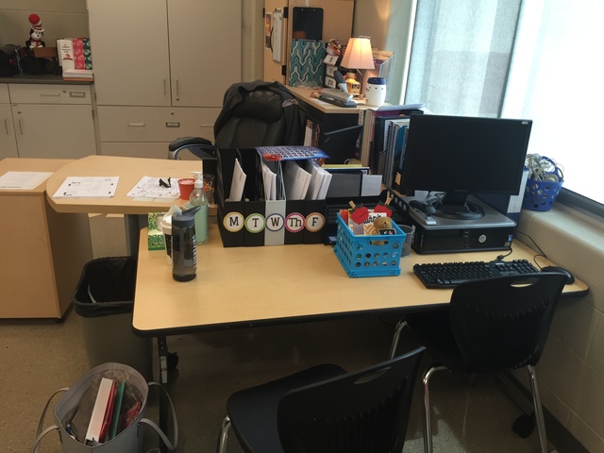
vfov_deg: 48.2
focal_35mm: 29
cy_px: 226
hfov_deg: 61.7
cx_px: 302
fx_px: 506
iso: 64
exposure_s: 1/30
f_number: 2.2
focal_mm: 4.15
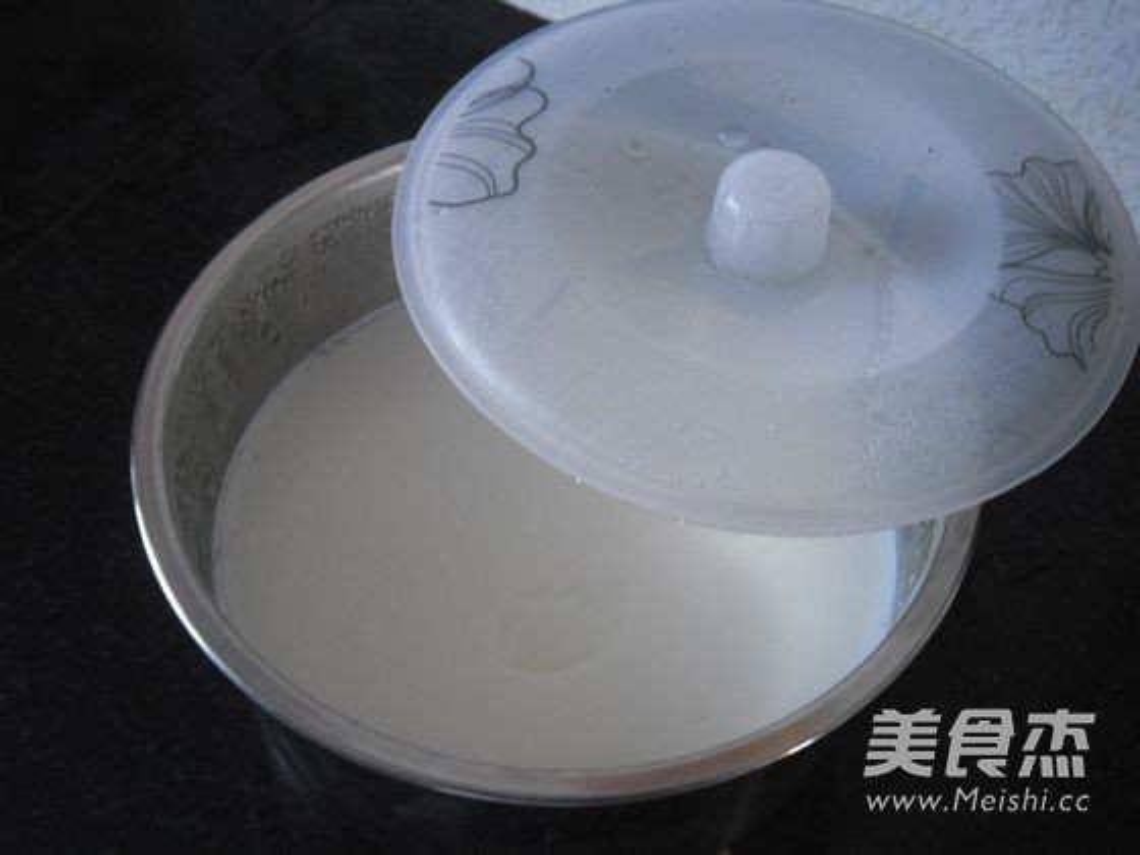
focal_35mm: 47
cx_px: 570
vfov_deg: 30.9
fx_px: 1548
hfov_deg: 40.4
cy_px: 428
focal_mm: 8.46
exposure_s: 1/22
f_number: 4.5
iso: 400
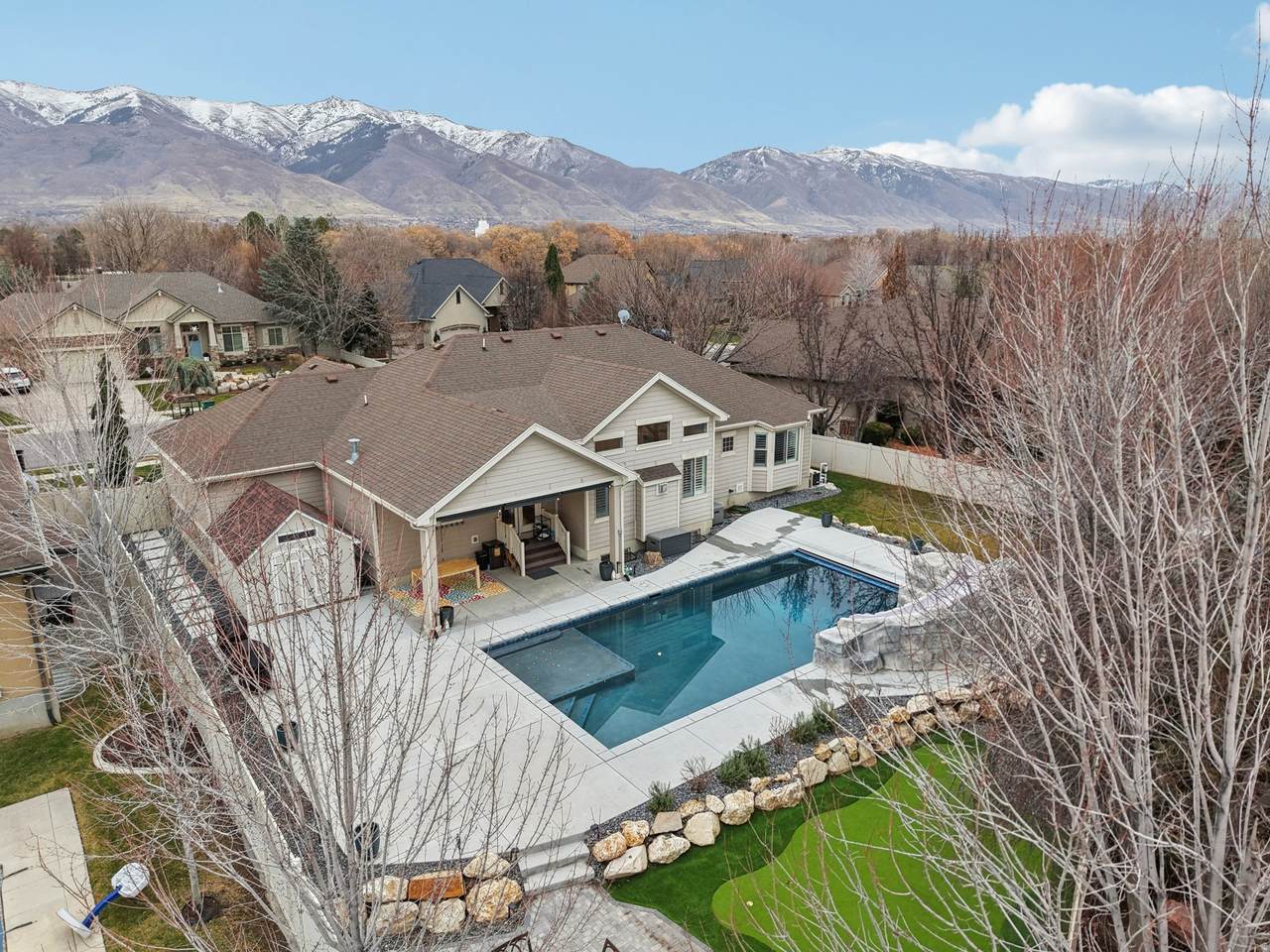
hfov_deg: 71.6
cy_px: 476
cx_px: 635
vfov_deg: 56.8
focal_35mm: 24
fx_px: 881
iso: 140
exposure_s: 1/40
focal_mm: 8.7
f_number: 1.8
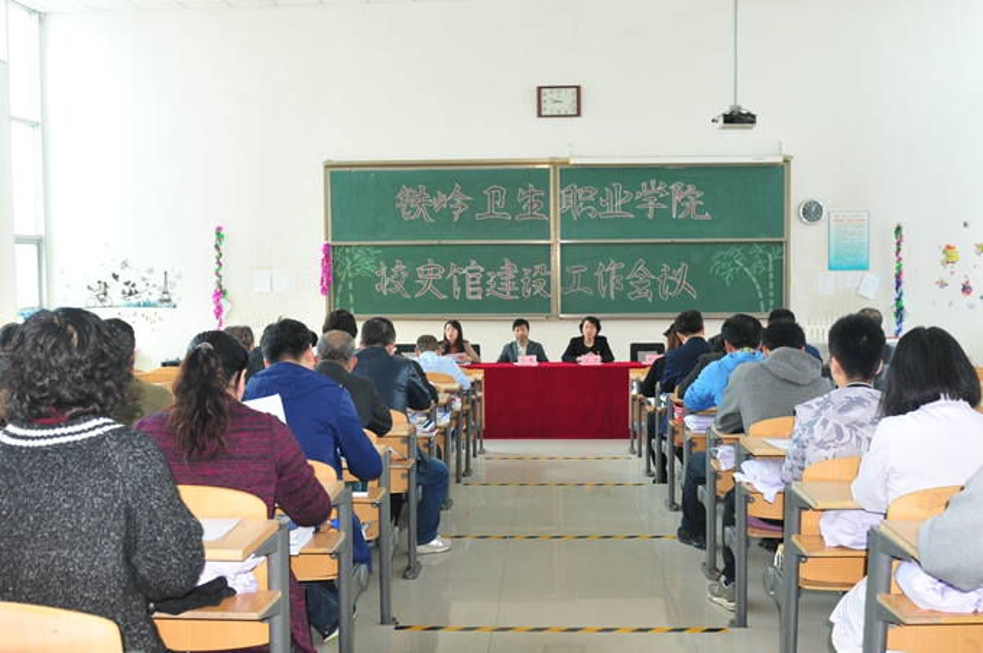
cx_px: 492
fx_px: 982
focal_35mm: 36
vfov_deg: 36.8
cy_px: 326
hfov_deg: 53.2
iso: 720
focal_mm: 24
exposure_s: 1/100
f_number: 4.5
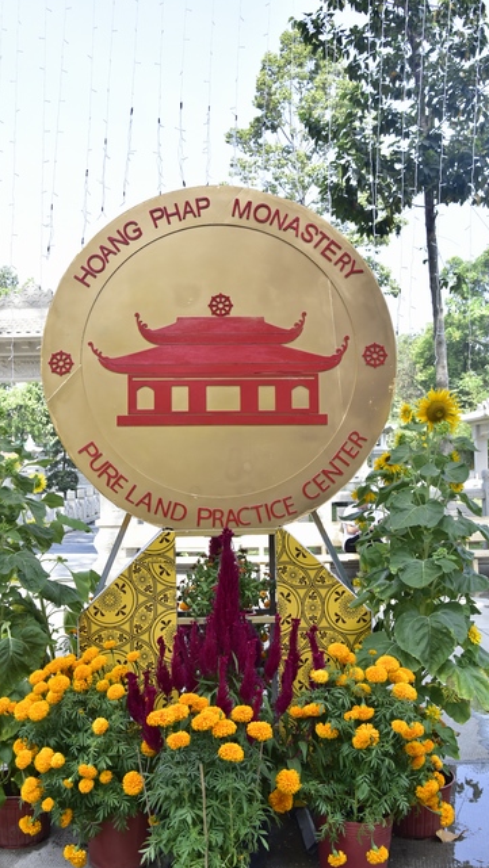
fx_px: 783
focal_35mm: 34
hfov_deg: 34.6
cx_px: 213
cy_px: 436
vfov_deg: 58.0
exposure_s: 1/320
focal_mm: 32
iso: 400
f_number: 6.3
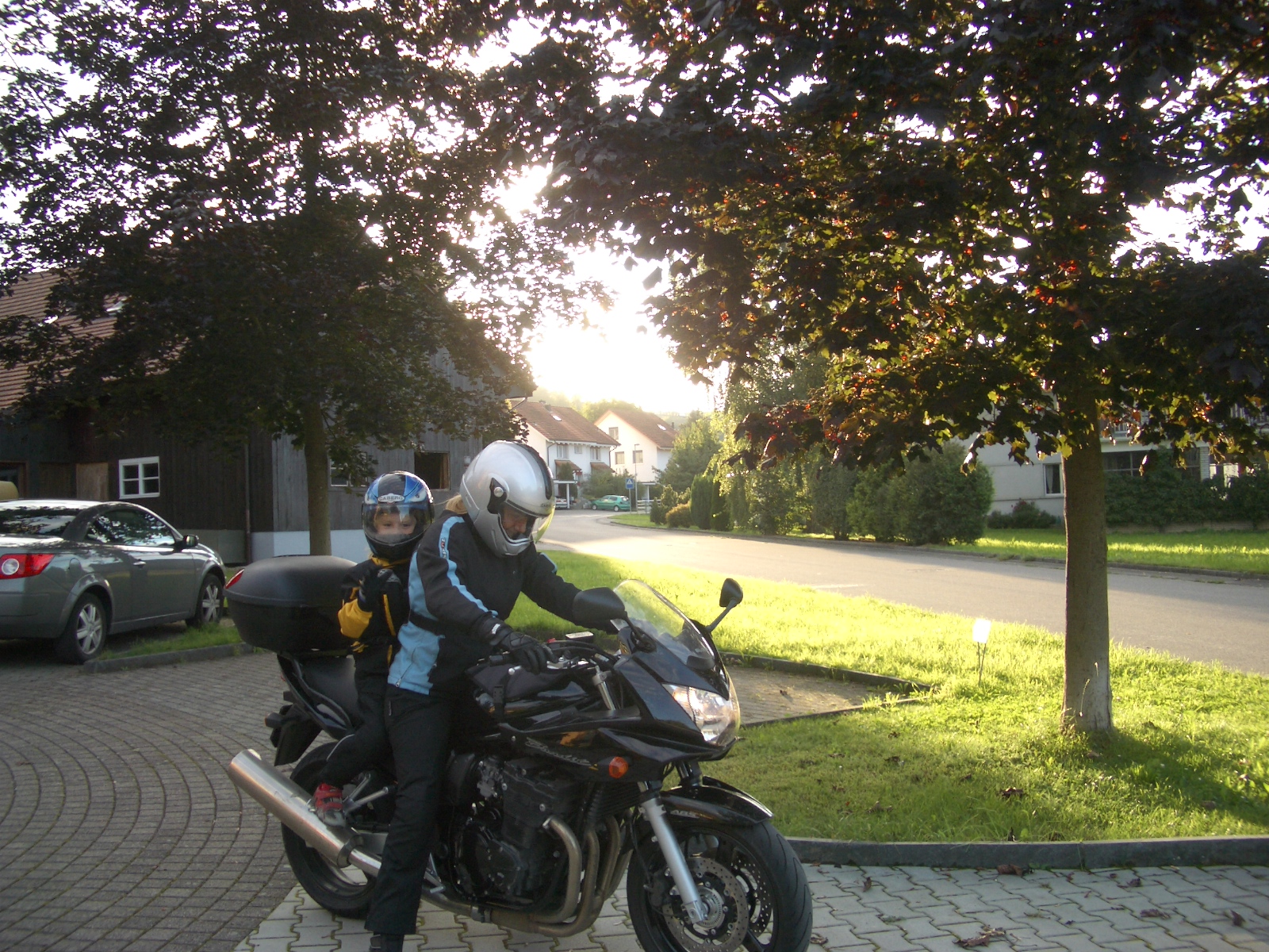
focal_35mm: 35
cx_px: 634
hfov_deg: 52.6
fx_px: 1283
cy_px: 476
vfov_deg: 40.7
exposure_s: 1/160
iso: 50
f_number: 2.6
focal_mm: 5.8
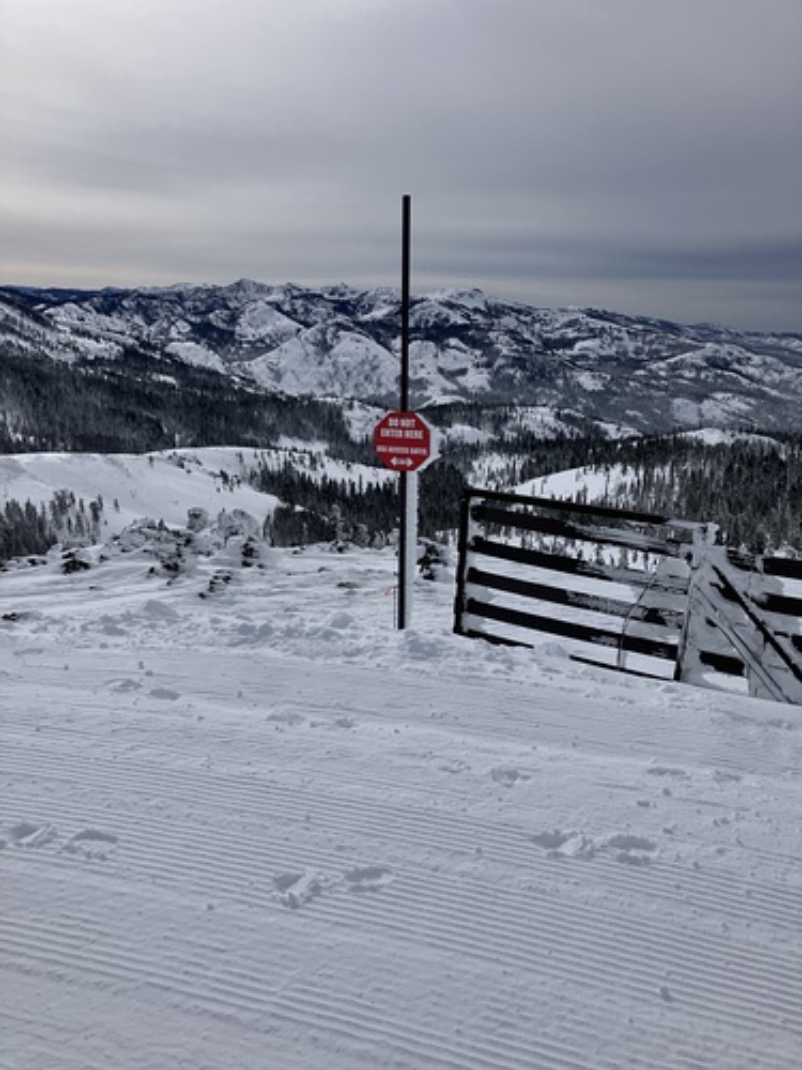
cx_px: 401
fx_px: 865
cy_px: 535
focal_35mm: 28
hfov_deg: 49.7
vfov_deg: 63.4
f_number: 1.8
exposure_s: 1/8130
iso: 32
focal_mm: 3.99
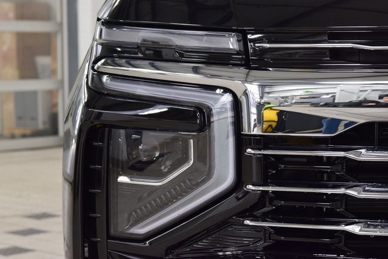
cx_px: 194
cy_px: 130
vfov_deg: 13.0
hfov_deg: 19.5
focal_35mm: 105
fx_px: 1132
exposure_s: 1/30
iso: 1250
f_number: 7.1
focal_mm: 70
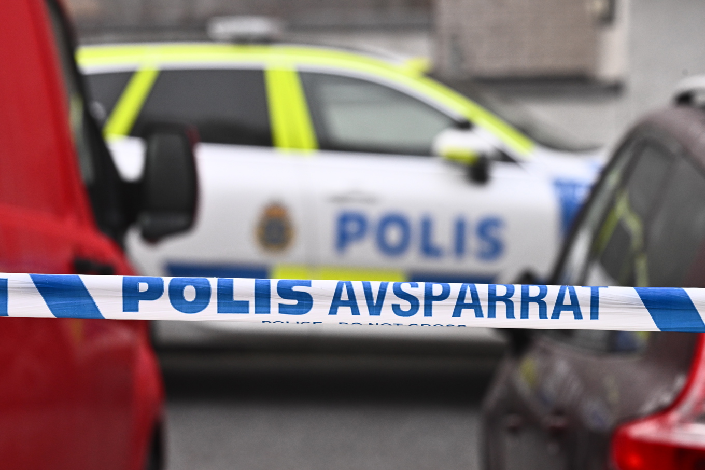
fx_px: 2937
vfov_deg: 9.1
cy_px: 235
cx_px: 352
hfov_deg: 13.7
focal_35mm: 150
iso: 1600
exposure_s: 1/250
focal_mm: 150
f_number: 9
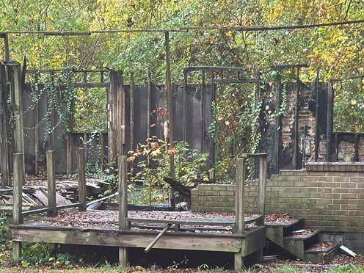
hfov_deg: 19.7
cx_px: 93
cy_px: 199
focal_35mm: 99
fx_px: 1041
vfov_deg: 14.9
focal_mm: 6.86
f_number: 1.78
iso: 125
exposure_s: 1/162
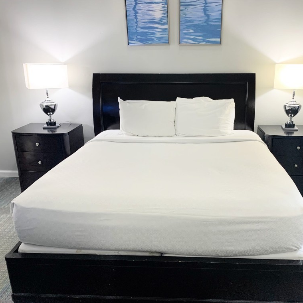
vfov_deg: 52.5
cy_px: 152
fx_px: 307
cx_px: 180
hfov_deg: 52.2
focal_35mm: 31
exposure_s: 1/60
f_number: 1.8
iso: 200
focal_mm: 4.25
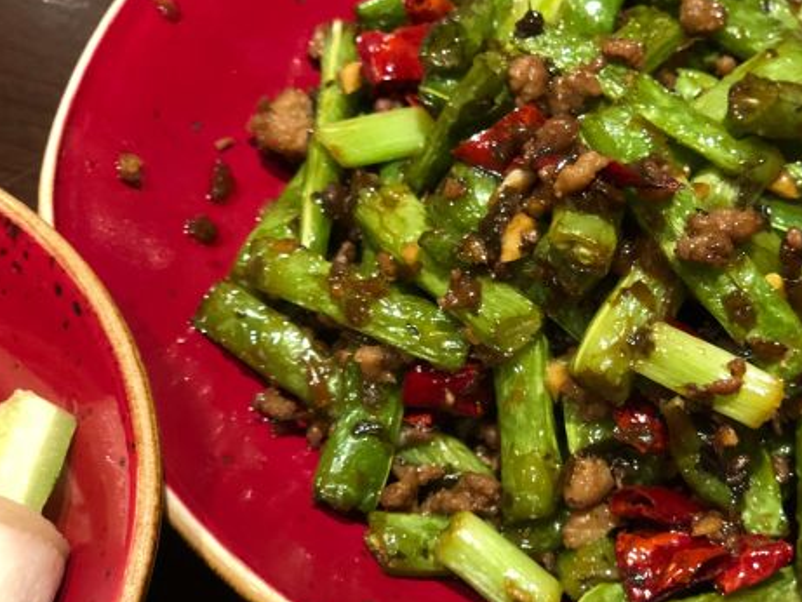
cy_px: 300
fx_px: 1831
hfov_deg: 24.6
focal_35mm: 79
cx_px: 525
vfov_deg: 18.7
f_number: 2.4
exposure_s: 1/11
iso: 160
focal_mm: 6
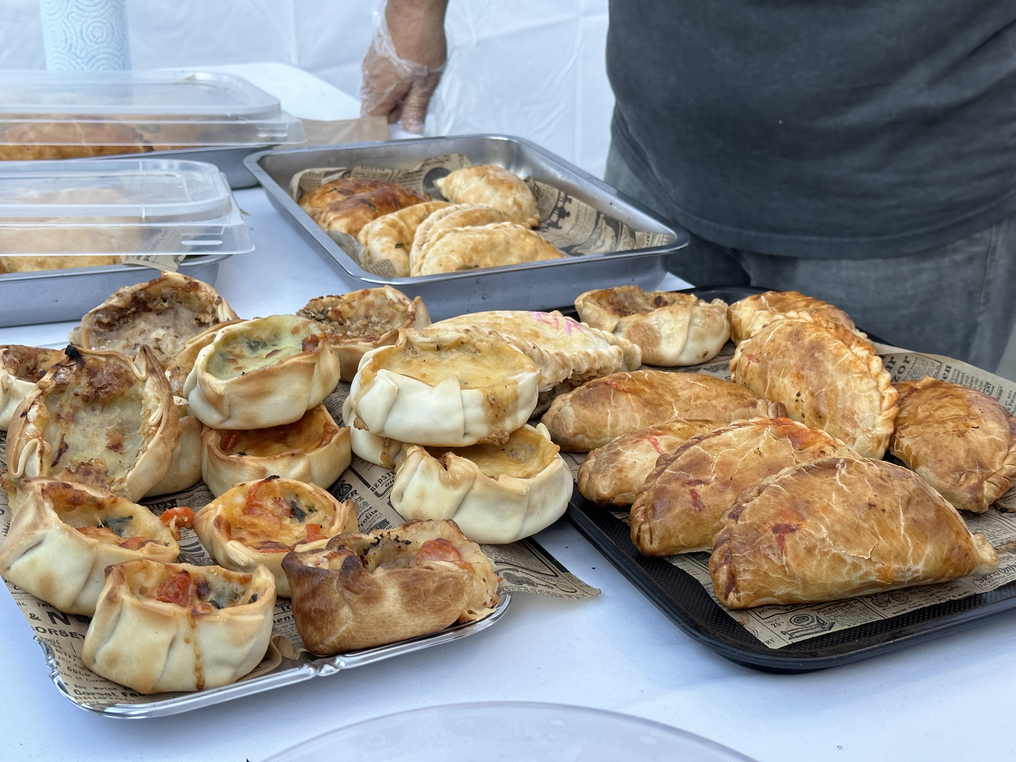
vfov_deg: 30.3
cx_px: 508
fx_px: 1409
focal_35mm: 48
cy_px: 381
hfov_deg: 39.7
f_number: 1.78
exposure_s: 1/266
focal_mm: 6.86
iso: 64
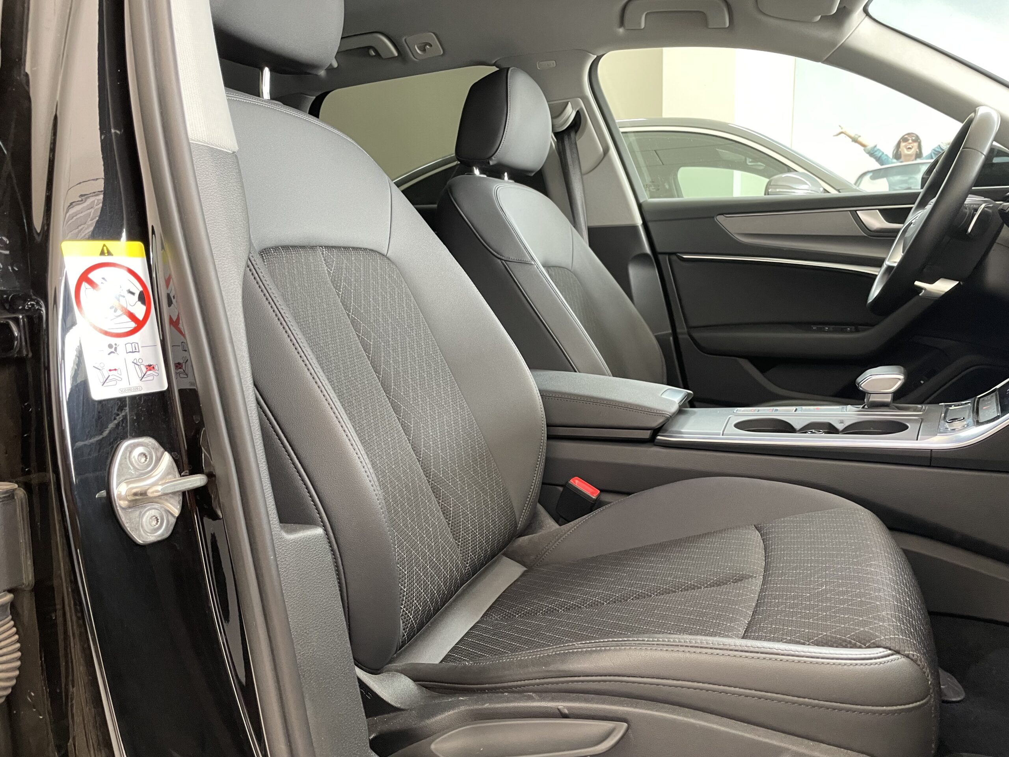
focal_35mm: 26
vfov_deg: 53.1
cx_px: 504
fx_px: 758
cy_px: 378
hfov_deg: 67.3
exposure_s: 1/60
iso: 200
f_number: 1.6
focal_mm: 4.2
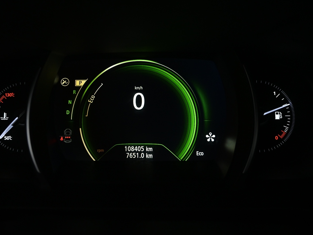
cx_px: 141
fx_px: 312
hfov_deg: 53.1
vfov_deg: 41.2
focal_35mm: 35
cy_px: 118
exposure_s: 1/80
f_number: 4.5
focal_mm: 21
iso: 1600
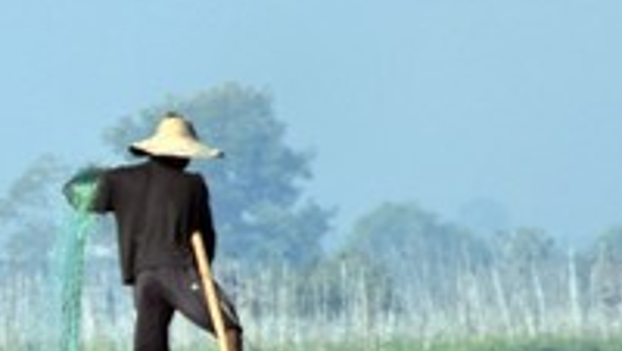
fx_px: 23280
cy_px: 214
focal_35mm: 1410
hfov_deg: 1.5
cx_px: -521
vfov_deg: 0.9
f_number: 7.1
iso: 200
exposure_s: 1/800
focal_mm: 200
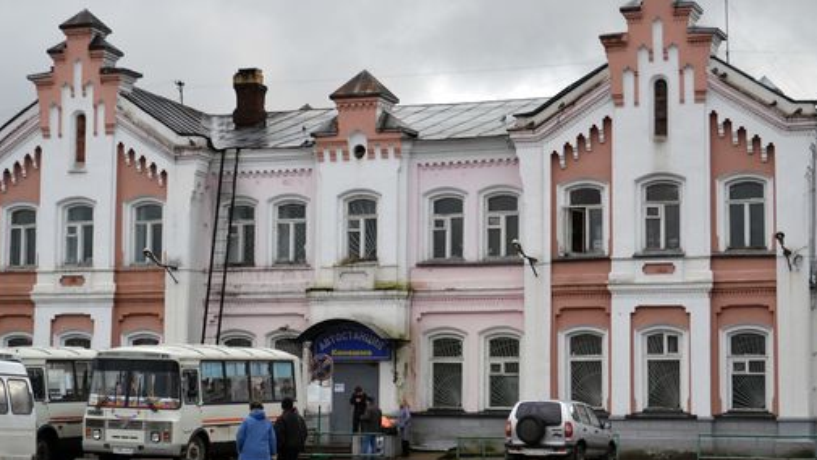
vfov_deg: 14.4
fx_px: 1820
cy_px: 222
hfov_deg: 25.3
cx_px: 352
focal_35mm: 84
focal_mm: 40
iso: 100
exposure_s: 1/125
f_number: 5.6
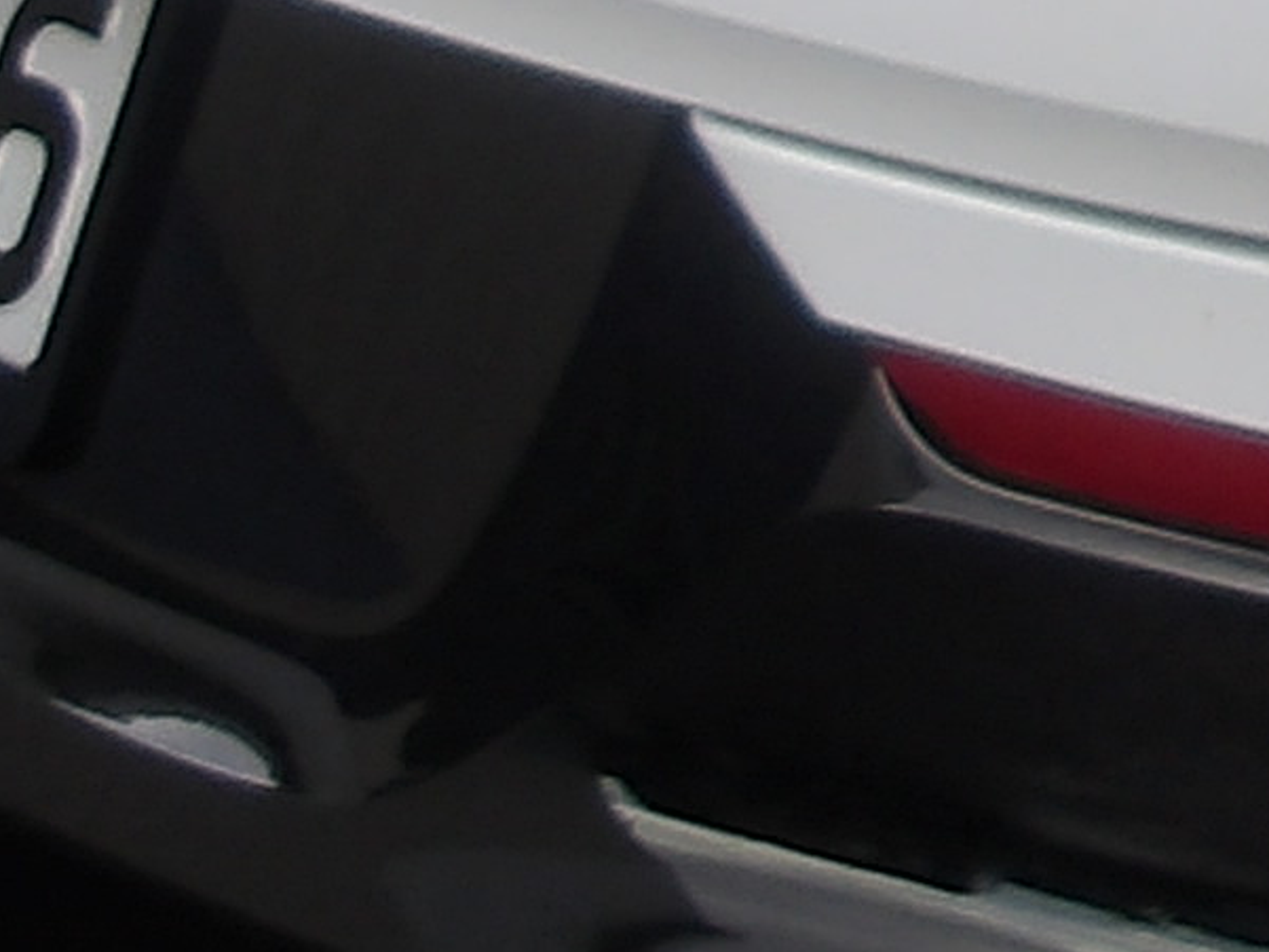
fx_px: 7590
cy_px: -1155
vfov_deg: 6.9
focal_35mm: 207
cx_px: 3091
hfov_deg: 8.7
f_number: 3
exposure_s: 1/384
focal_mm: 4.9
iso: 100
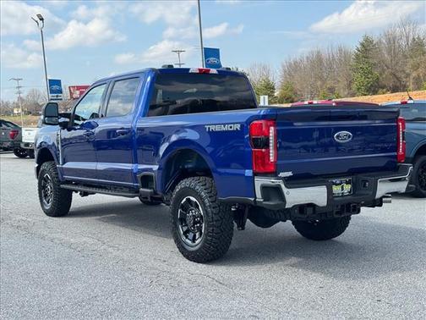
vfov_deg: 30.3
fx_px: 591
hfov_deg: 39.7
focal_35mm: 48
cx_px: 213
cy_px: 160
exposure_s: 1/2110
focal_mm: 6.76
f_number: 1.78
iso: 64
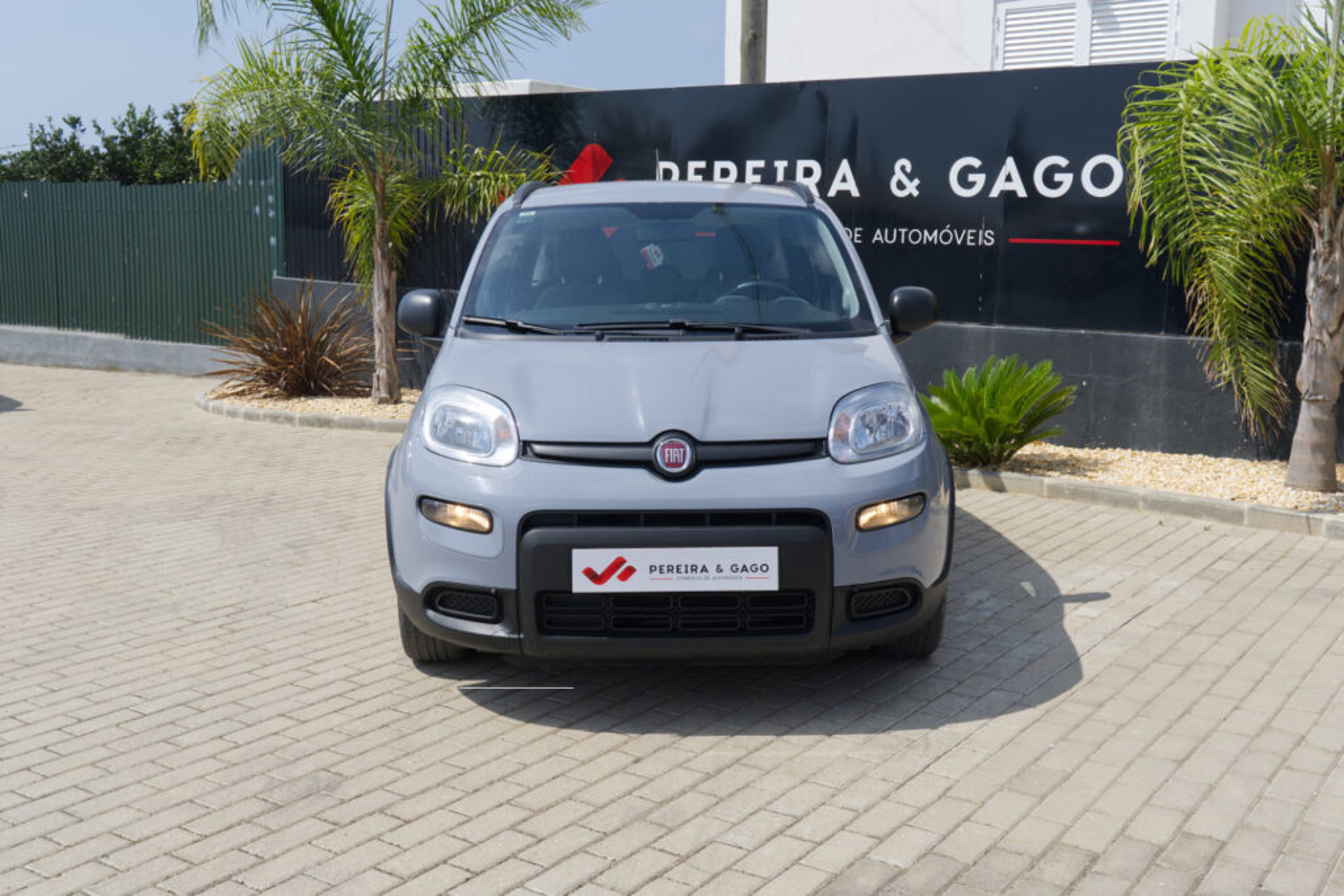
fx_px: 1307
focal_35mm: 35
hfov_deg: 54.4
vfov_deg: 37.9
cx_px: 672
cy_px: 448
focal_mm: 23.5
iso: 160
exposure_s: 1/400
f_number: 8
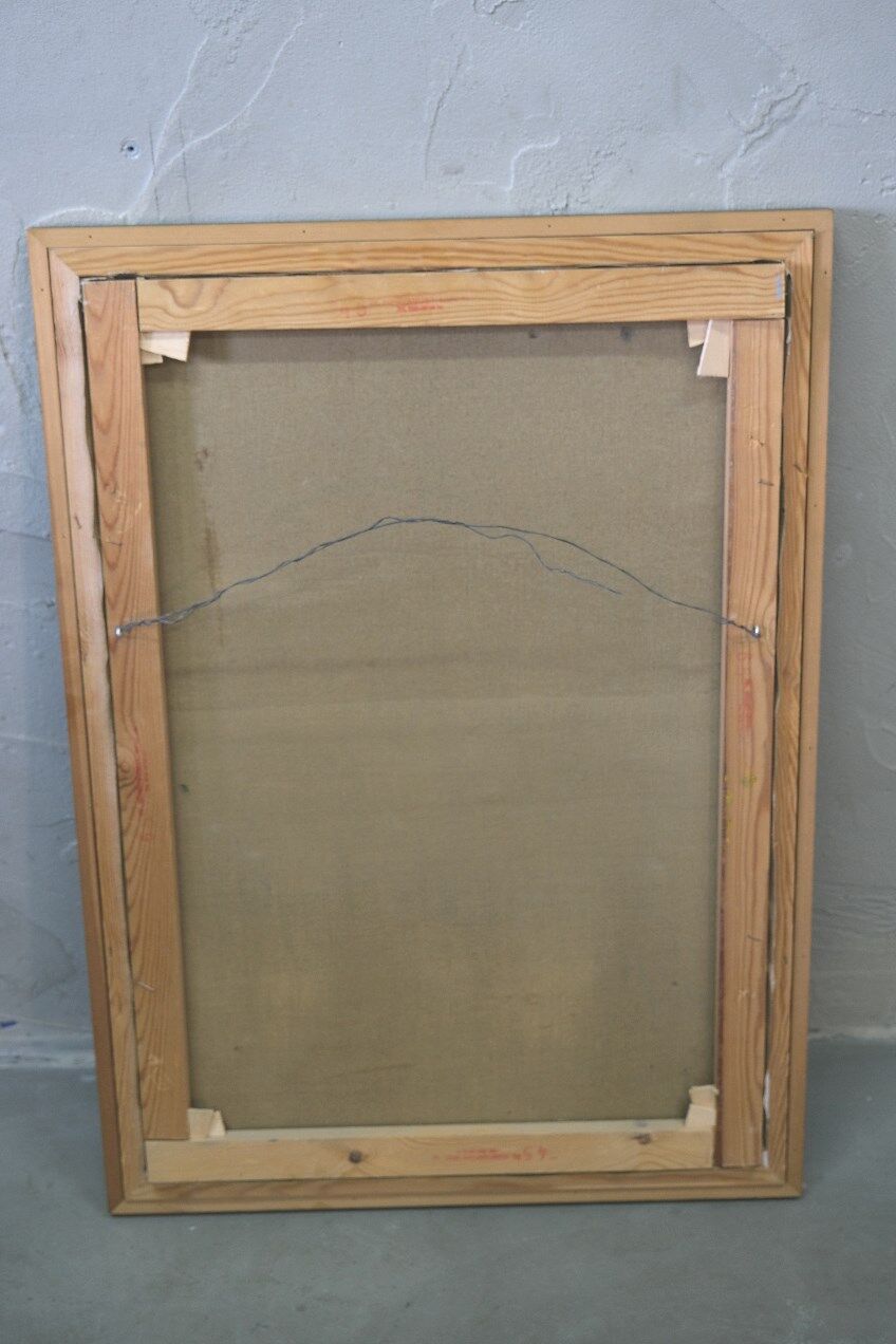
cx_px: 448
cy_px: 672
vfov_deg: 40.3
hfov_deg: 27.5
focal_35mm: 49
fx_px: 1829
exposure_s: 1/50
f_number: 4
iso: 1000
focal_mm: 32.5
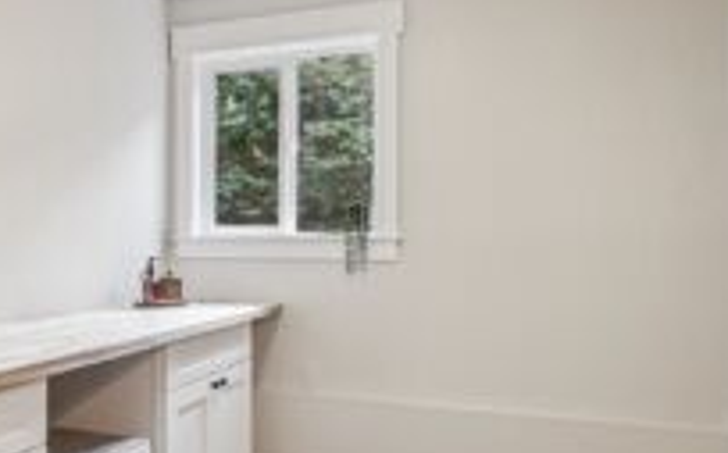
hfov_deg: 58.2
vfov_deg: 39.2
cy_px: 266
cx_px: 236
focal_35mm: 32
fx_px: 634
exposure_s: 1/30
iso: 1600
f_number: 8
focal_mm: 16
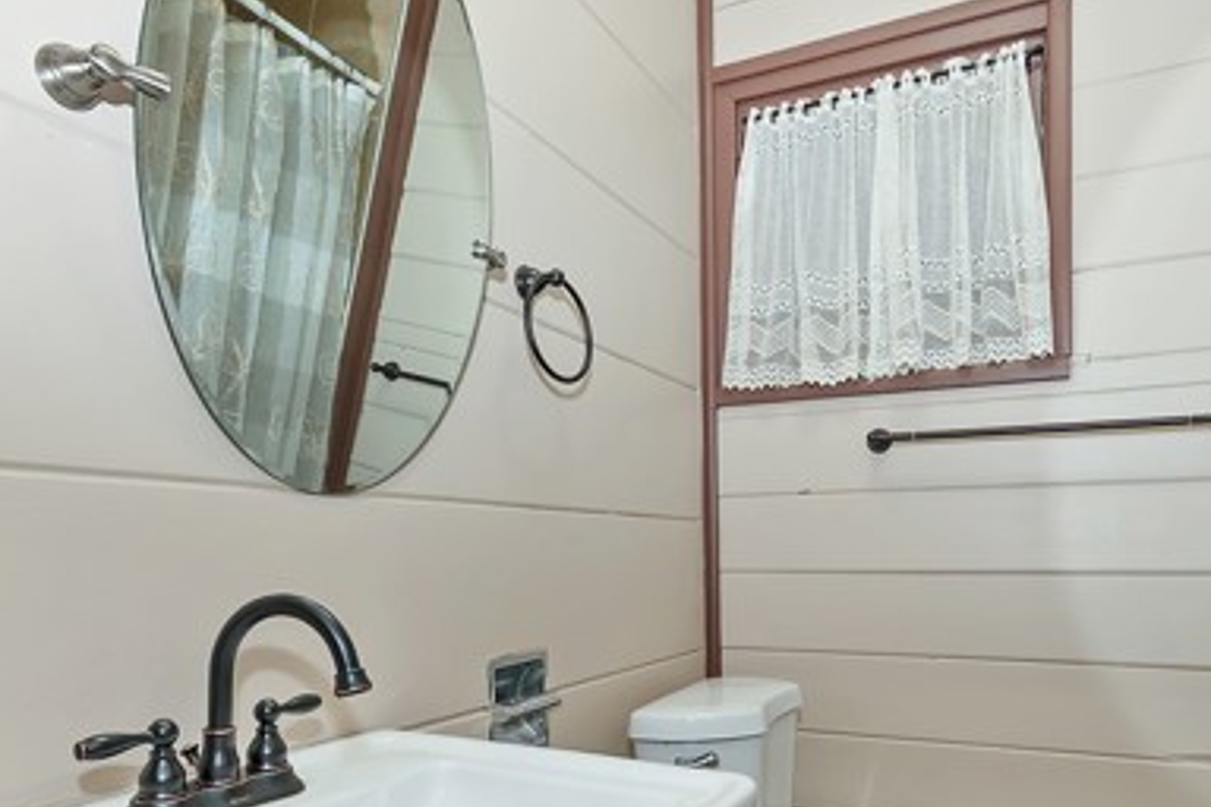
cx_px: 672
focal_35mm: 25
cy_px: 588
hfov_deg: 71.3
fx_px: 841
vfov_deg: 49.6
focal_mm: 10
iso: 400
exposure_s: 1/30
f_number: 8
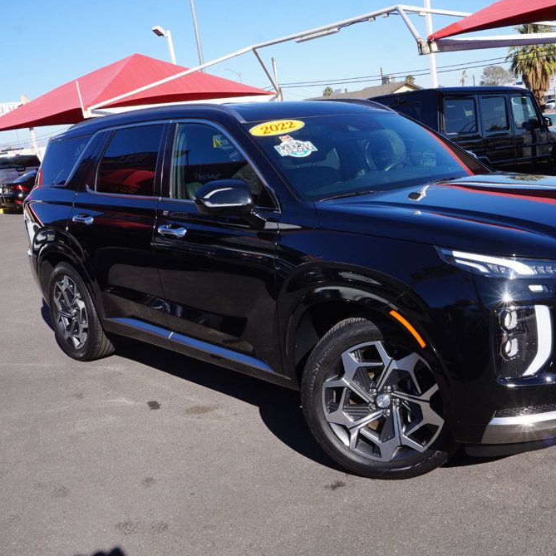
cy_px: 275
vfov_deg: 42.8
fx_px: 709
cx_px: 350
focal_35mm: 39
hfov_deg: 42.5
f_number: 13
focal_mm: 20
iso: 100
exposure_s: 1/80
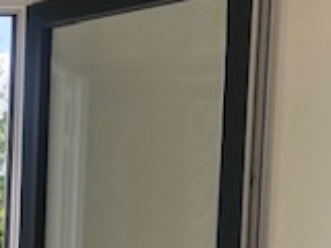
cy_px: 360
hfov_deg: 15.6
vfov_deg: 12.6
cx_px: -221
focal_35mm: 112
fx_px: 1071
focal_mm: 3.99
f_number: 1.8
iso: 20
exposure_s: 1/470
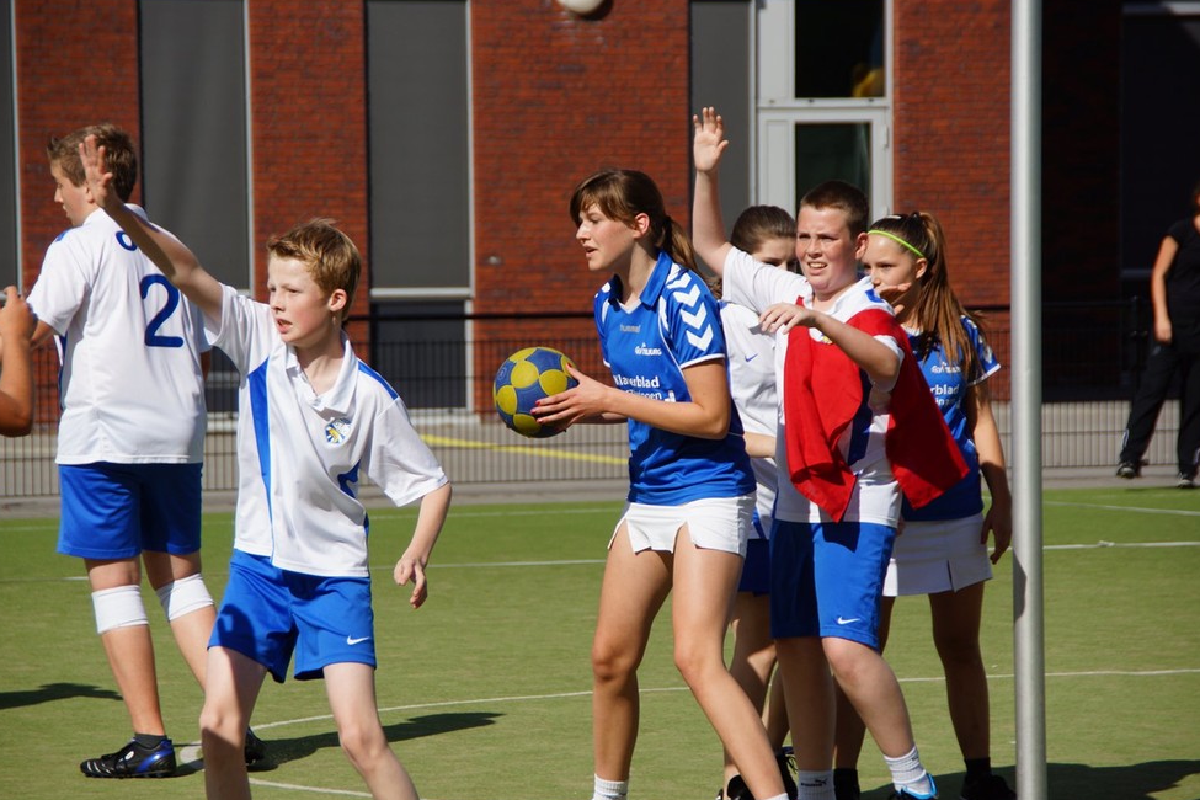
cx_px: 624
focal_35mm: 189
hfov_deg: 10.9
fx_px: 6300
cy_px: 406
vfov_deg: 7.3
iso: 100
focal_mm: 120
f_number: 6.3
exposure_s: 1/800
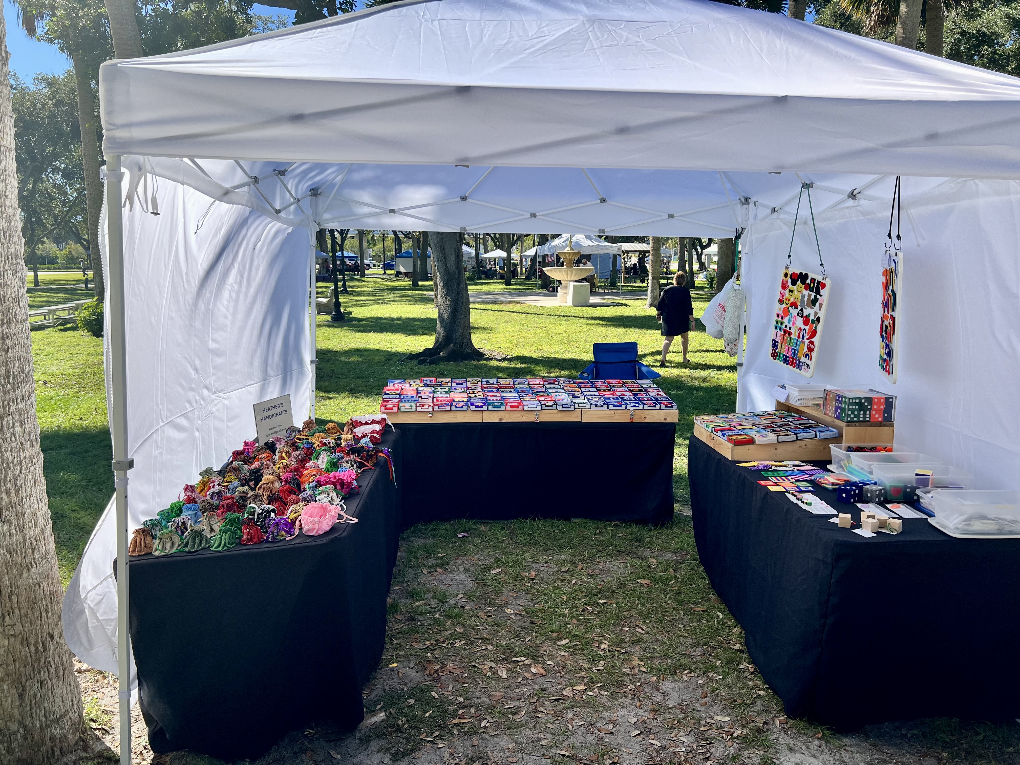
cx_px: 510
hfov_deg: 67.3
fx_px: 766
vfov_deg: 53.1
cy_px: 382
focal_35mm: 26
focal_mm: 5.7
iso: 50
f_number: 1.5
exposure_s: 1/2404
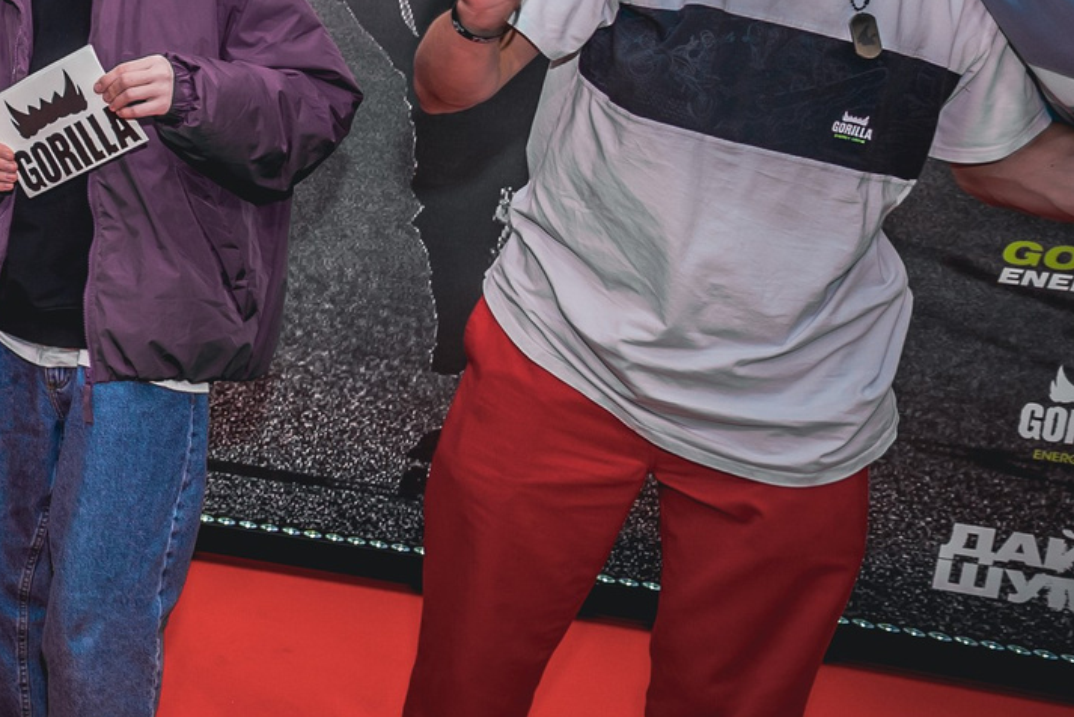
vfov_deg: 21.4
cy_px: -20
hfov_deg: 24.0
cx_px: -631
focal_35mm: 61
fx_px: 1820
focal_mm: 17
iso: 50
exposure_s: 1/100
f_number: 2.8
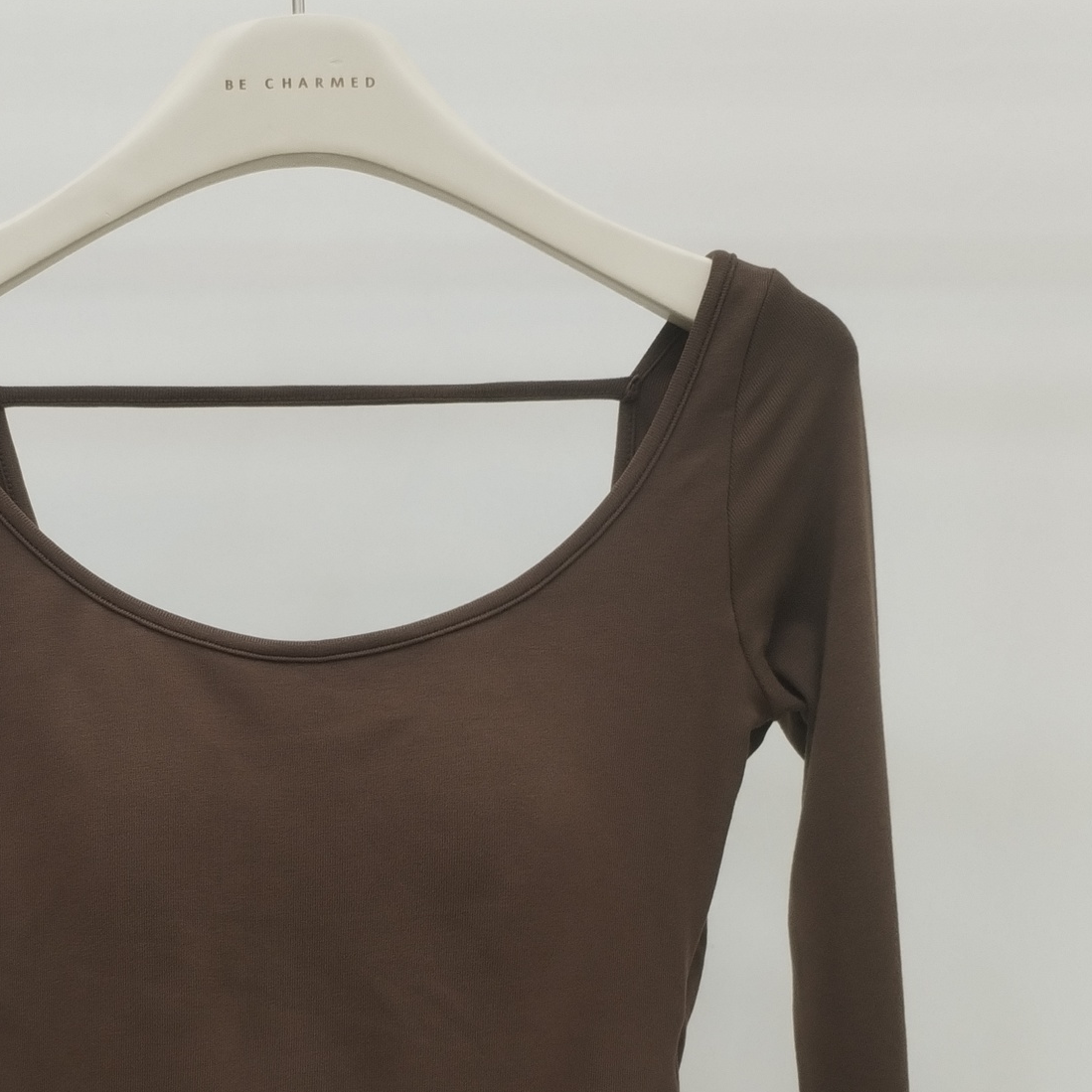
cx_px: 312
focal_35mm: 56
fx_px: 1999
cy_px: 853
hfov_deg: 30.2
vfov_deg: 29.9
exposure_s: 1/120
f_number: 1.8
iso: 268
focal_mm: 4.75
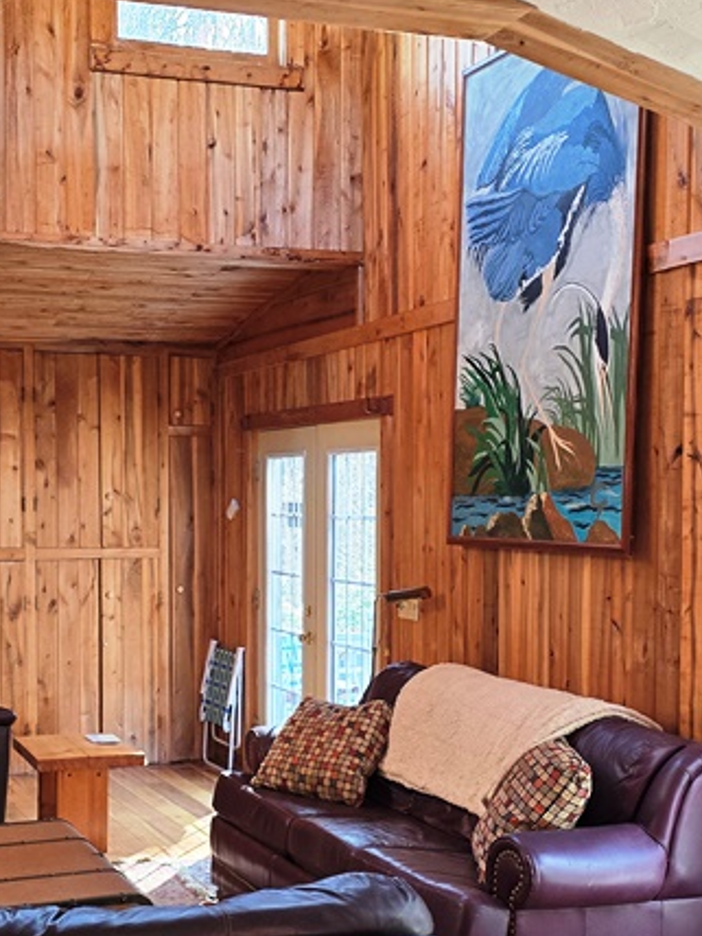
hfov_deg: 26.4
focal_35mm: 55
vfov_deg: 34.8
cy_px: 569
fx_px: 1487
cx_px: 249
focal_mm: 6.3
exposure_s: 1/120
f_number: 1.7
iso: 200
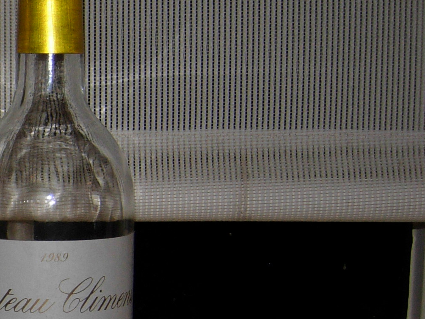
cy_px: 348
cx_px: -194
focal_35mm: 117
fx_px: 1436
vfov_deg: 12.5
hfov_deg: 15.6
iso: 50
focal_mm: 7.5
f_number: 2.7
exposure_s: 1/45.2
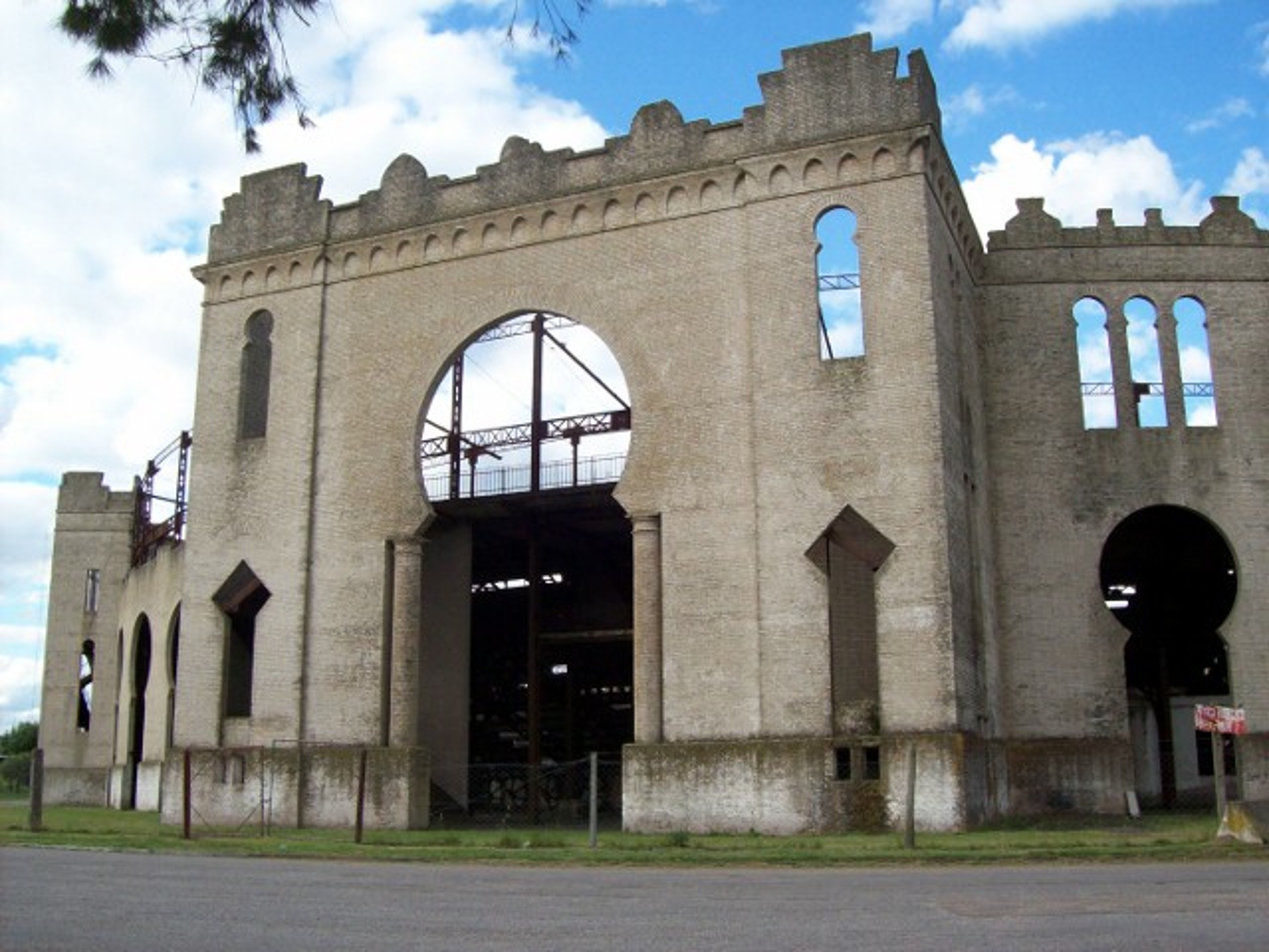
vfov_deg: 39.7
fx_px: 1320
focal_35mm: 36
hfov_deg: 51.4
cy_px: 476
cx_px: 634
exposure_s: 1/281
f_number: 4.8
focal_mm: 6
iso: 80
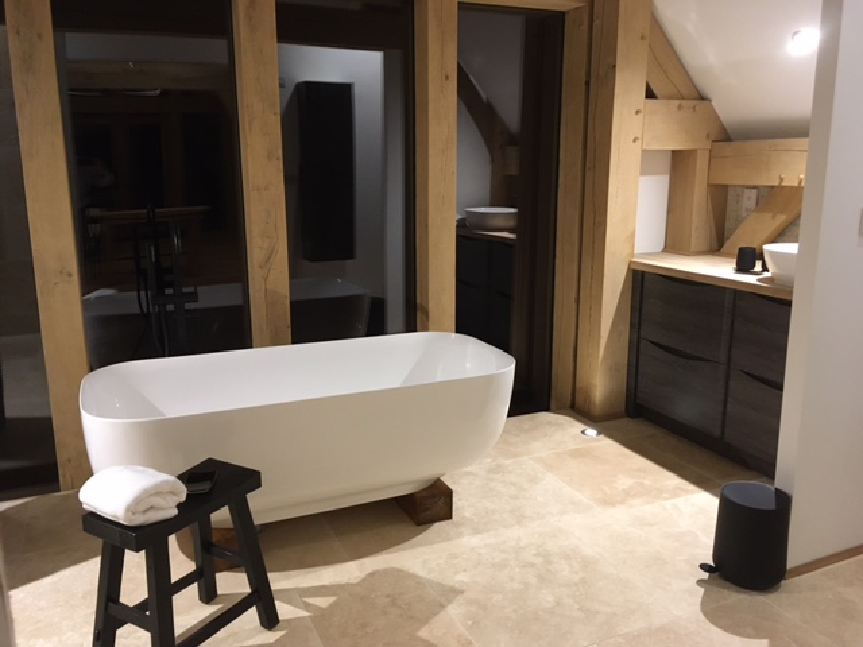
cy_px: 324
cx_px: 432
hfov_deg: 61.7
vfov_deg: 48.2
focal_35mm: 29
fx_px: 723
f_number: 2.2
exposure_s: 1/20
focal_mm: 4.15
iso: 200
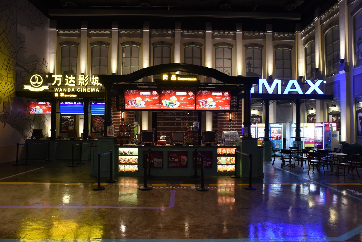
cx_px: 181
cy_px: 121
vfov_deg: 53.1
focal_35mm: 24
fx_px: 241
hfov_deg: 73.7
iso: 640
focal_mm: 24
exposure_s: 1/20
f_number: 7.1
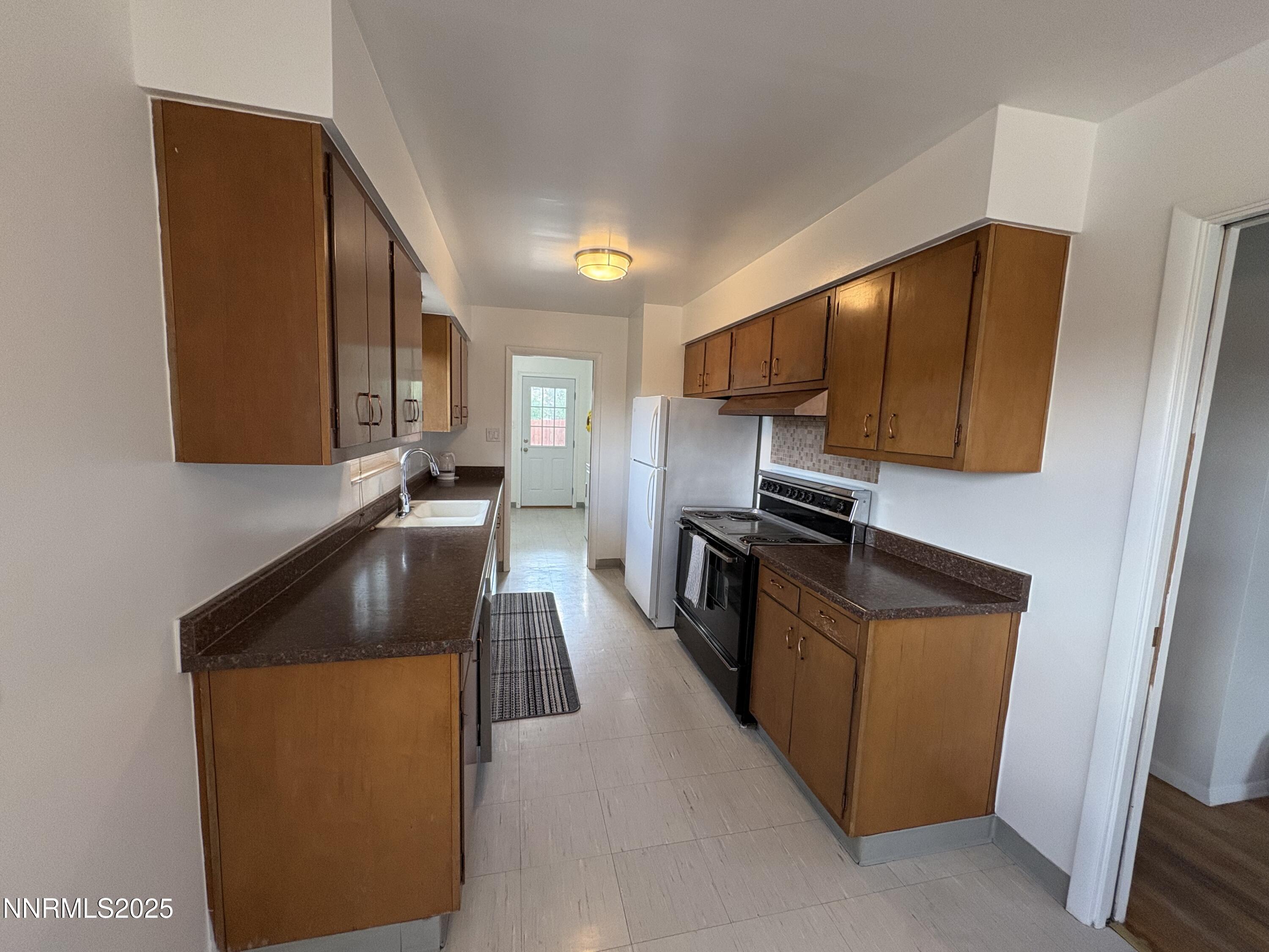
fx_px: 513
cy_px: 476
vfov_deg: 85.7
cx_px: 634
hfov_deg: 102.1
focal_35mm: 14
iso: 250
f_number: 2.2
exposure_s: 1/120
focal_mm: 2.22
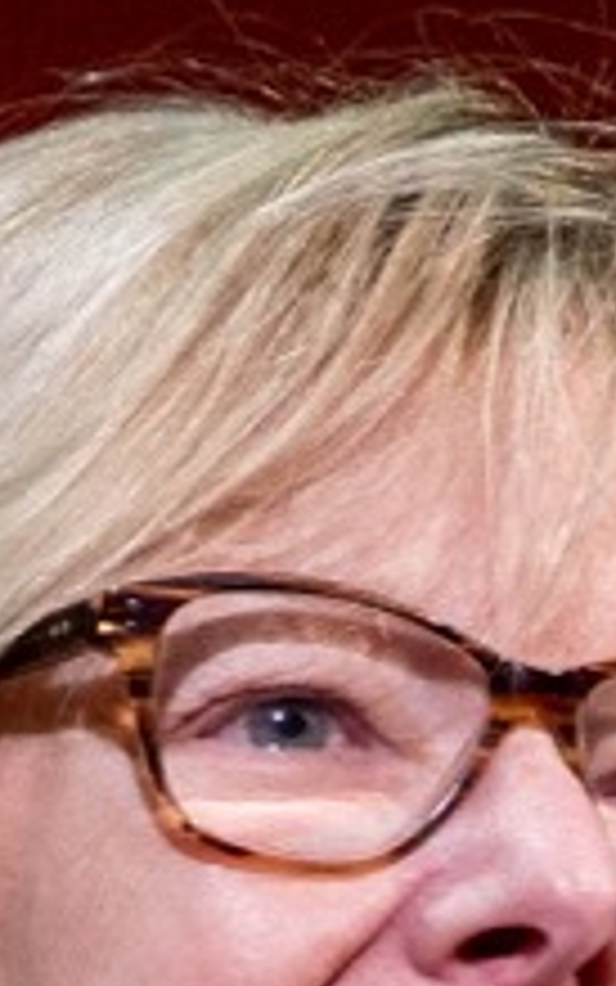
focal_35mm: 1032
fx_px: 27702
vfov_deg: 2.0
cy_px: 2422
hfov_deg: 1.3
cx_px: 310
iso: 1000
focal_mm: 185
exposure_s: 1/200
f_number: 2.8
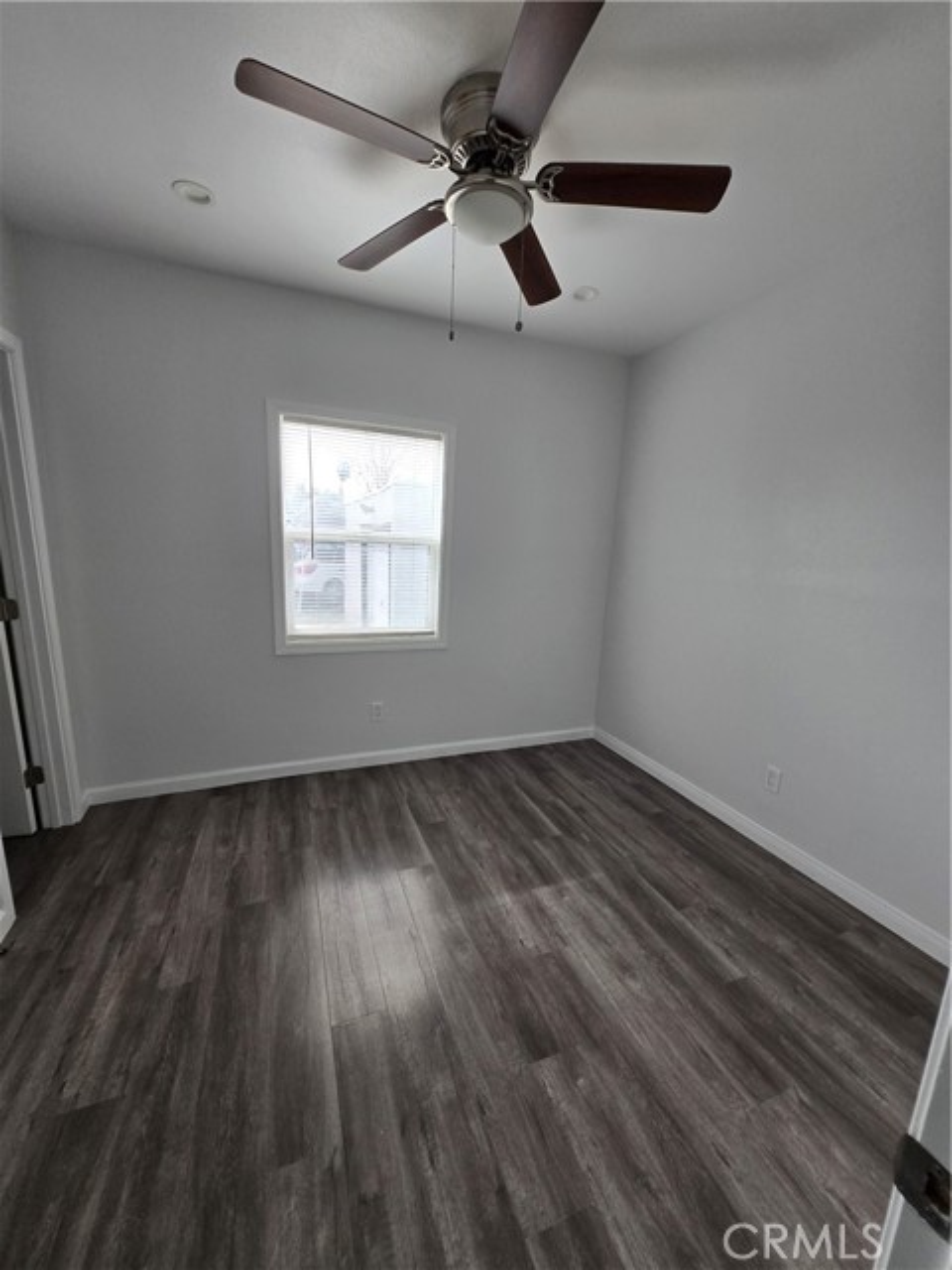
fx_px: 477
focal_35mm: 13
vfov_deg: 106.2
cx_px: 476
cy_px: 635
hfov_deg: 89.9
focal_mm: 1.7
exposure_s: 1/120
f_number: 2.2
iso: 50
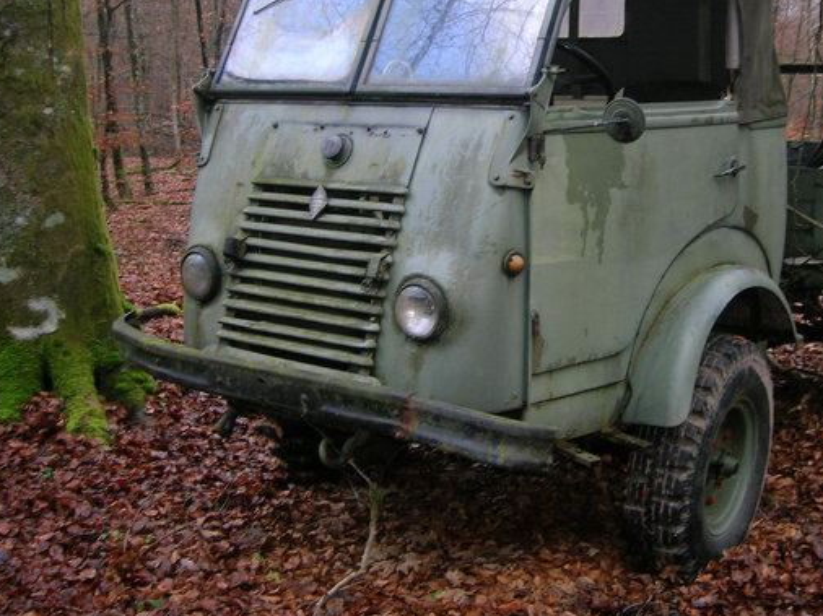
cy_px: 241
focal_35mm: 47
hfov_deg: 40.1
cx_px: 532
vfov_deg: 30.8
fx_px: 1117
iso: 54
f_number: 2.9
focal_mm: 5.7
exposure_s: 1/30
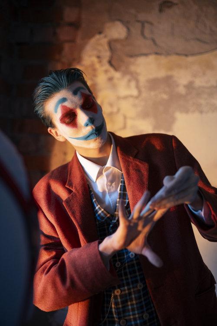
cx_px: 108
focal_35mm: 35
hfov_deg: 37.9
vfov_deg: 54.4
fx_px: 316
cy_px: 163
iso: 500
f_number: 1.6
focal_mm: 35
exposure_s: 1/200
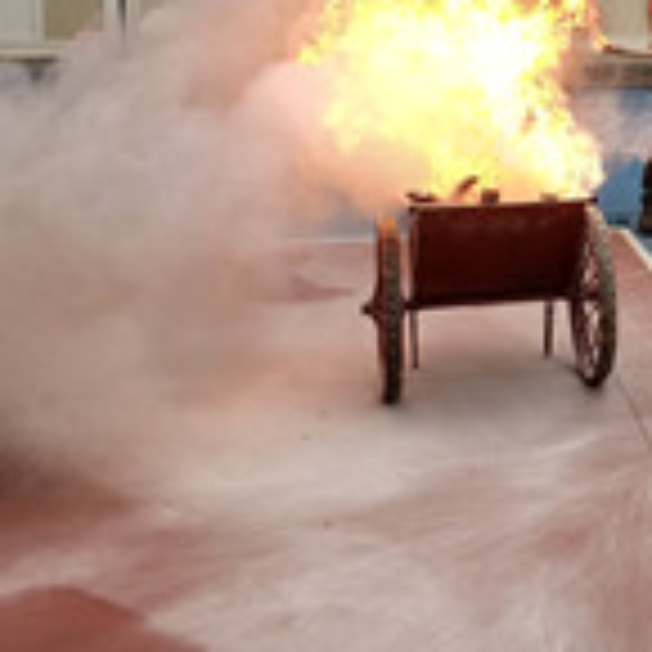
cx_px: 656
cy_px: 67
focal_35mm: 69
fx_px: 1470
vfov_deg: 24.3
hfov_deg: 23.9
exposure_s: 1/199
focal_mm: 3.82
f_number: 1.8
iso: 100
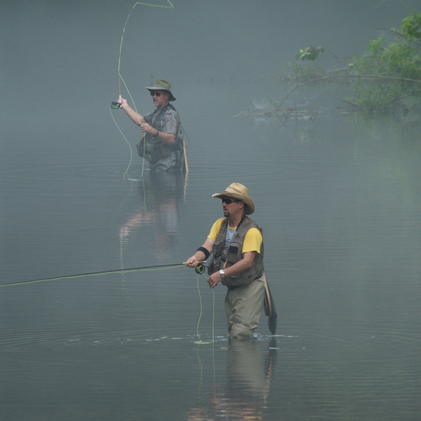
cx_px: 211
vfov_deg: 2.3
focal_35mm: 764
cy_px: 203
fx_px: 10512
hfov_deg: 2.3
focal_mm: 400
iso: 400
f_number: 6.3
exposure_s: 1/125
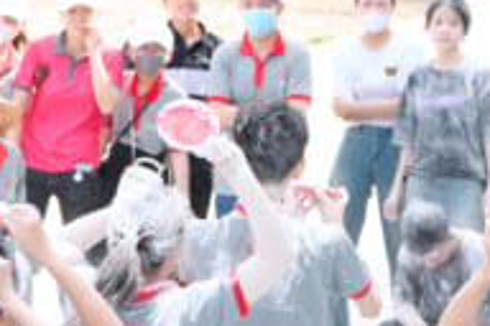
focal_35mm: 213
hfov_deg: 9.6
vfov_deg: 6.4
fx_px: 2899
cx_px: 97
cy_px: 274
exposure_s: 1/500
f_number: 2.8
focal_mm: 40
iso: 100
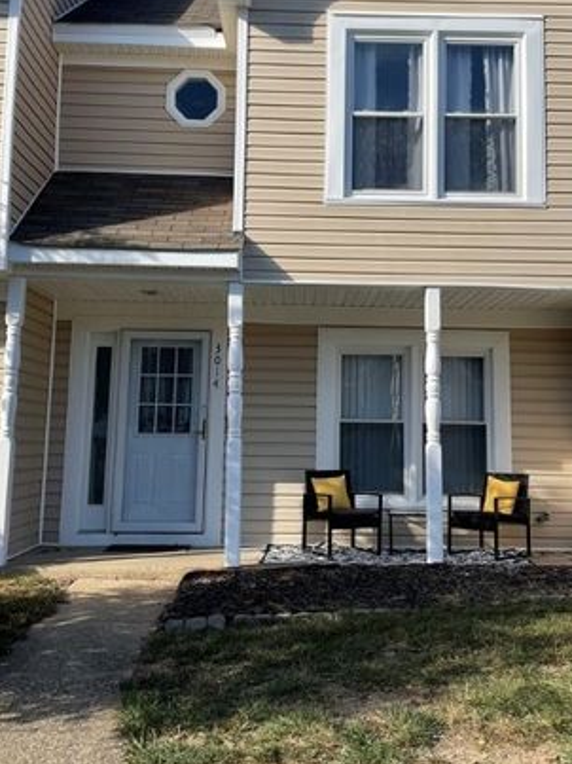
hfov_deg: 33.5
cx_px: 318
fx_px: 948
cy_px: 312
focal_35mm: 43
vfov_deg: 43.7
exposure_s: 1/2564
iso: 32
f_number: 1.6
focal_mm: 4.2
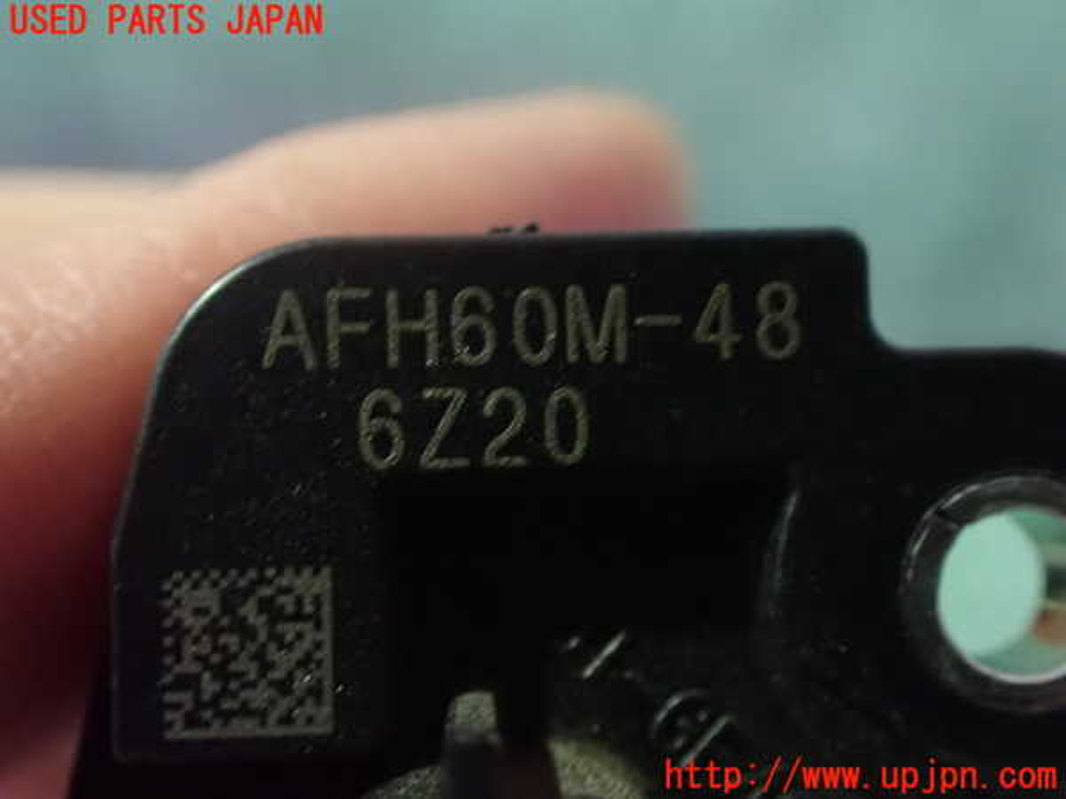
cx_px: 533
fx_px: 1355
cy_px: 400
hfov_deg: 42.9
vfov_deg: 32.9
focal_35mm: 44
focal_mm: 7.84
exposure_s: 1/25
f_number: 2.9
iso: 1600
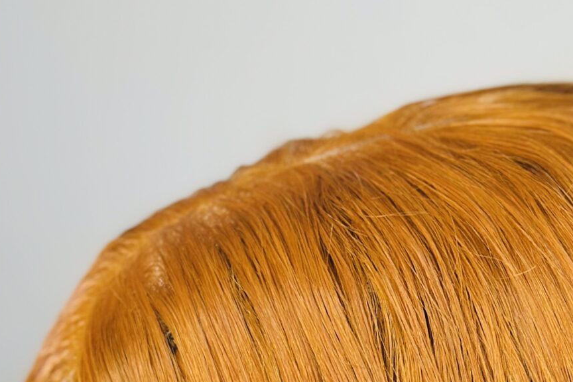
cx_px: 542
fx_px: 2355
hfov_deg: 13.7
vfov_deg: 8.9
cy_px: 678
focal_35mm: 148
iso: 125
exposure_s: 1/100
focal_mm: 6.86
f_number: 1.78
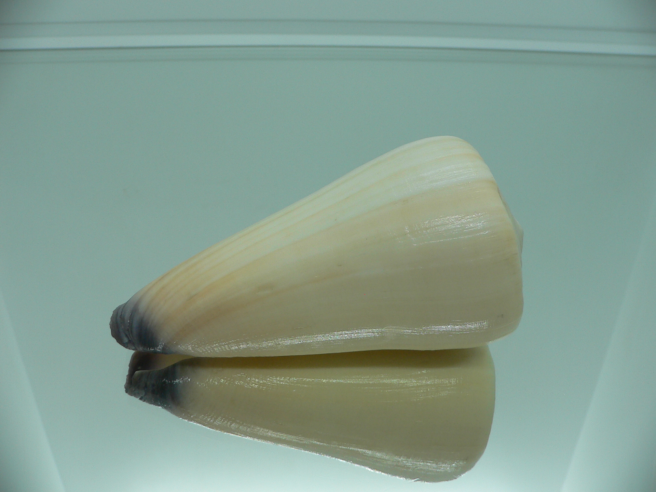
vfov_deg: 40.7
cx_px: 328
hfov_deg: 52.6
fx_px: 663
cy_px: 246
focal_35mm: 35
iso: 80
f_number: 2.8
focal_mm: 4.6
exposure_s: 1/80
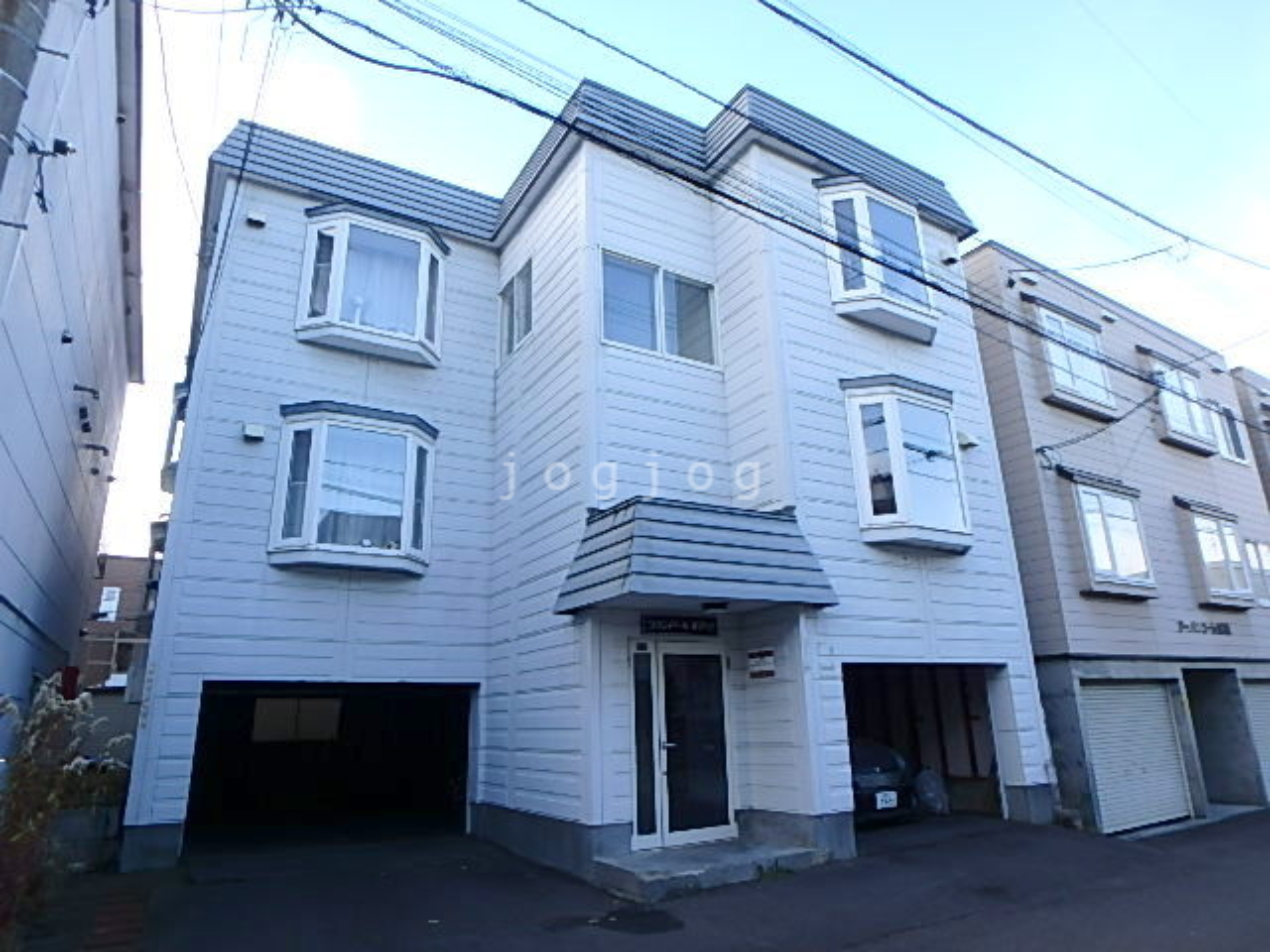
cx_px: 635
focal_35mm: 21
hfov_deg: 79.0
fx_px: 770
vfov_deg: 63.4
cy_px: 476
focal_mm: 3.7
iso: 125
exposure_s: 1/200
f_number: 3.5
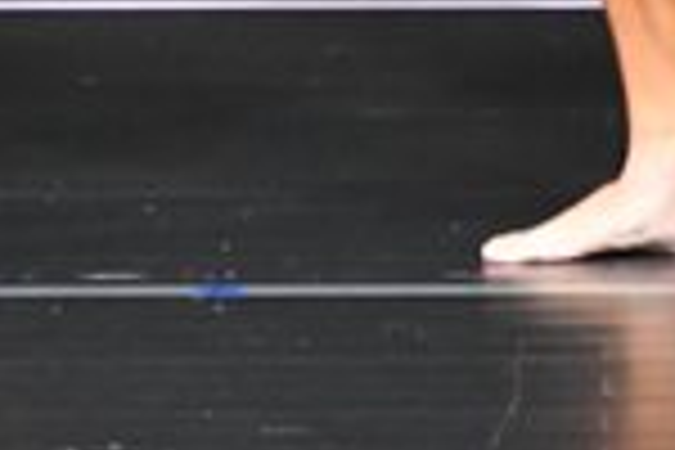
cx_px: -241
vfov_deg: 0.8
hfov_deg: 1.3
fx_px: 30504
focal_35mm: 1627
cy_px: -603
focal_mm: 210
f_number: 5.6
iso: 5000
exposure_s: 1/400
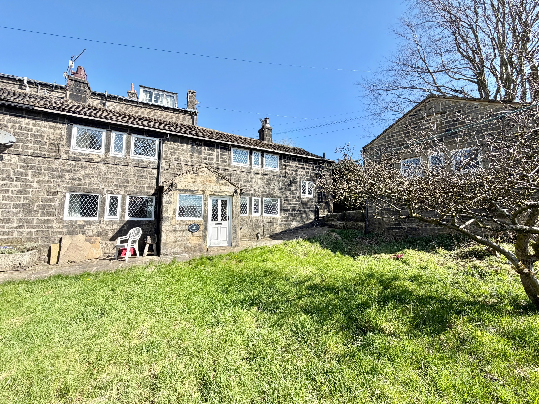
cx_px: 270
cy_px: 202
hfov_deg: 102.1
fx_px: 218
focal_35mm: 14
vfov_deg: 85.7
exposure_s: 1/751
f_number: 2.2
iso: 40
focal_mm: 2.22
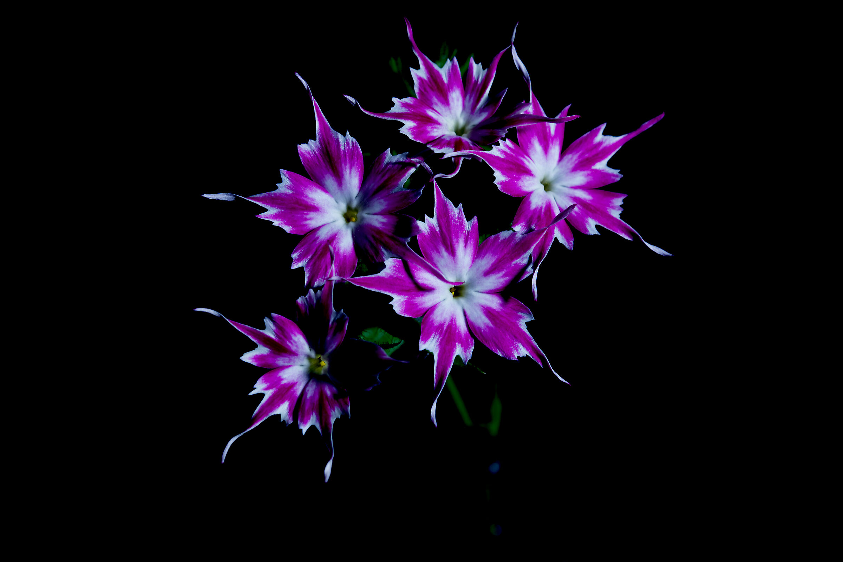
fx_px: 2458
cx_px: 422
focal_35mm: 105
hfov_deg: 19.5
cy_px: 281
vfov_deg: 13.0
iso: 100
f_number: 16
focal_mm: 105
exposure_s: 1/15
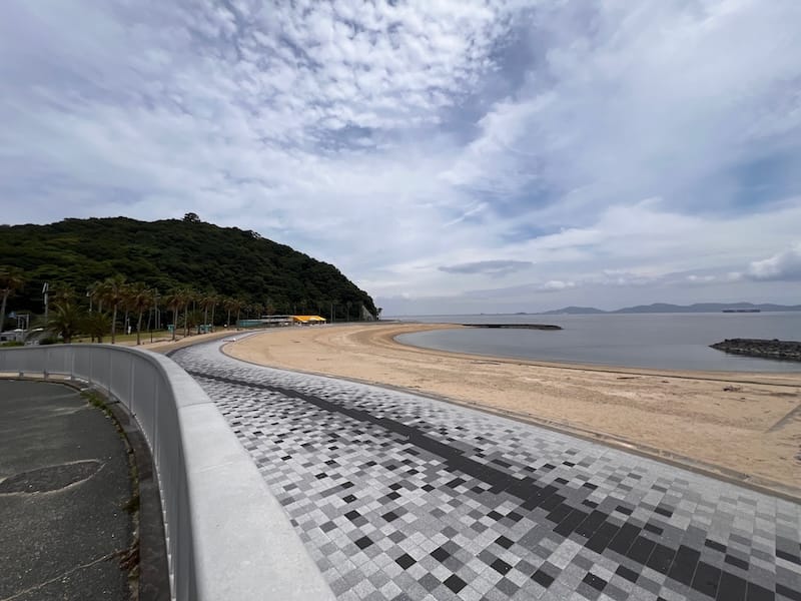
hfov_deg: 106.2
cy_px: 300
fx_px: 301
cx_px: 400
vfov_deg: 89.9
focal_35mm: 13
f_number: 1.8
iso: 32
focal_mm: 1.57
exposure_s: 1/3922
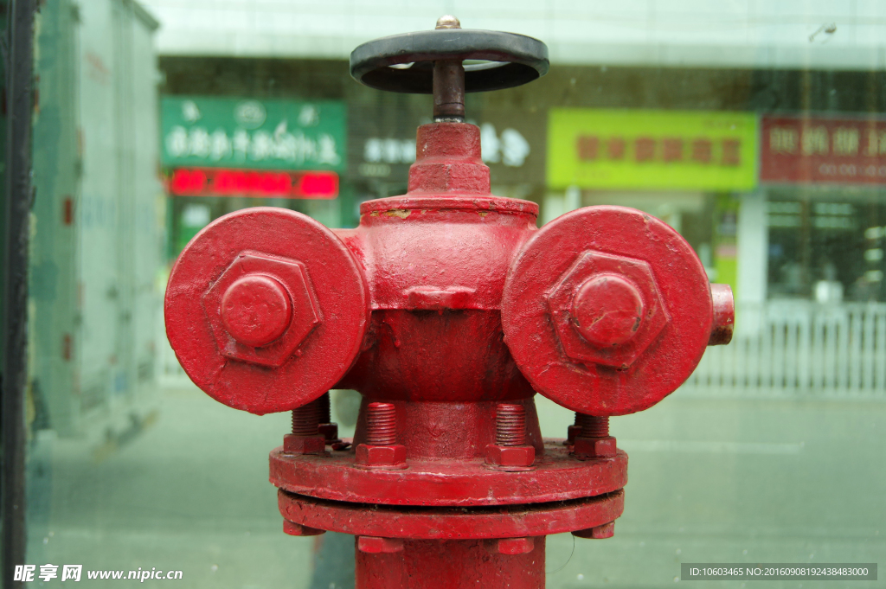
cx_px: 443
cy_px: 294
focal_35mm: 202
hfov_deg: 10.2
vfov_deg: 6.8
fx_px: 4967
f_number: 5.6
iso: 200
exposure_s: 1/80
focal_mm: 135
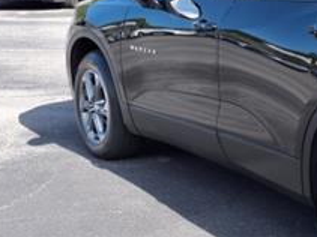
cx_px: 386
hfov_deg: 22.0
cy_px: 98
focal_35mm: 82
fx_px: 750
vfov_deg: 18.0
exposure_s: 1/556
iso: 40
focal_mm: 3.58
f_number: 1.9
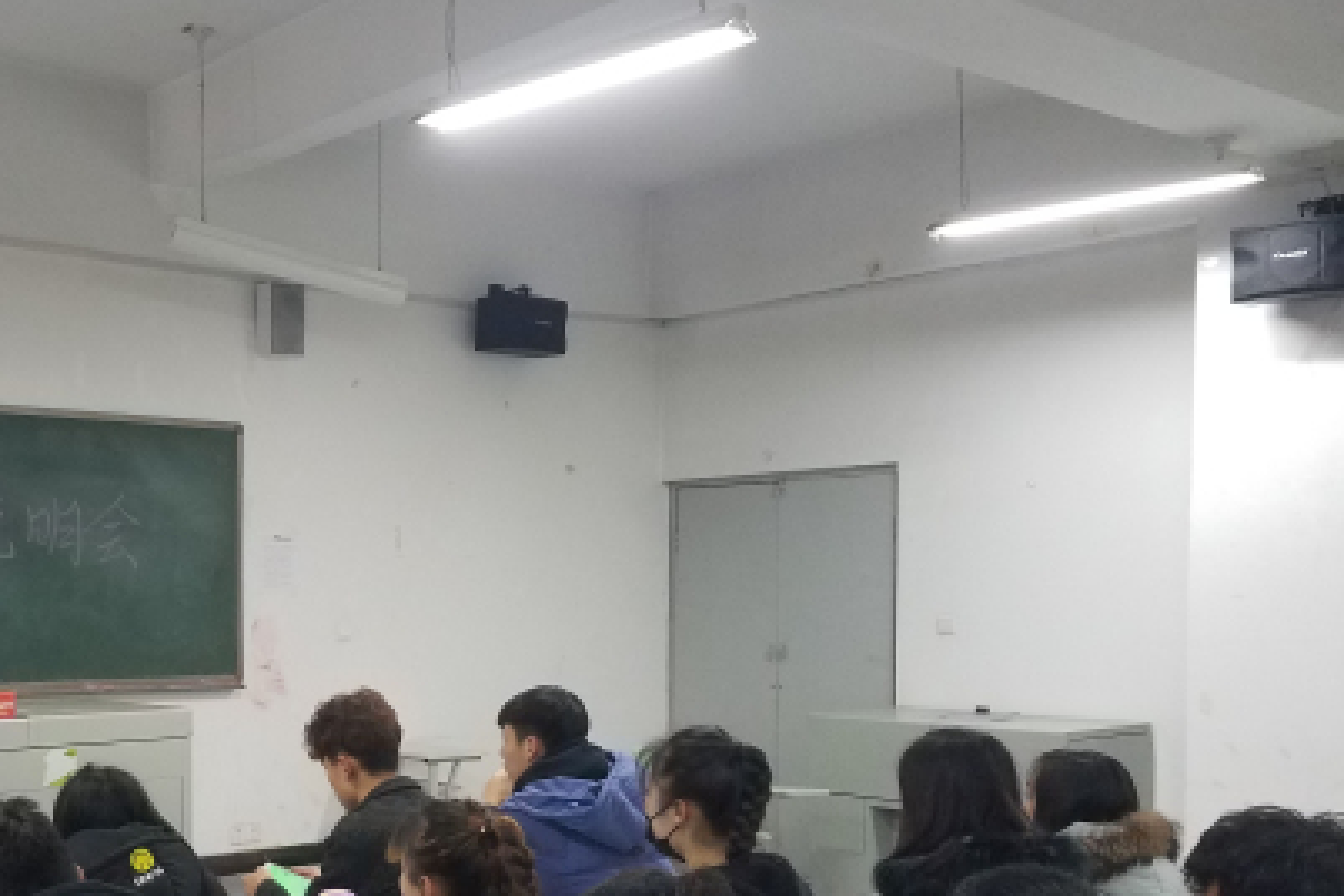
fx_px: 1605
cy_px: 602
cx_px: 294
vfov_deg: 30.9
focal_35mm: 43
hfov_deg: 43.6
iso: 200
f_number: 1.7
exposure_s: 1/50
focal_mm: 4.2
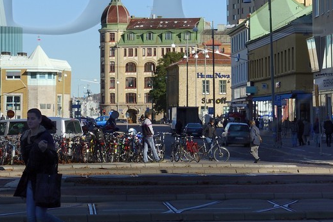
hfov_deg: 11.5
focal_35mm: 179
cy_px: -71
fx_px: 1655
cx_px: 138
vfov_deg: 7.6
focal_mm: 58
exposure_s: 1/320
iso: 200
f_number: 13
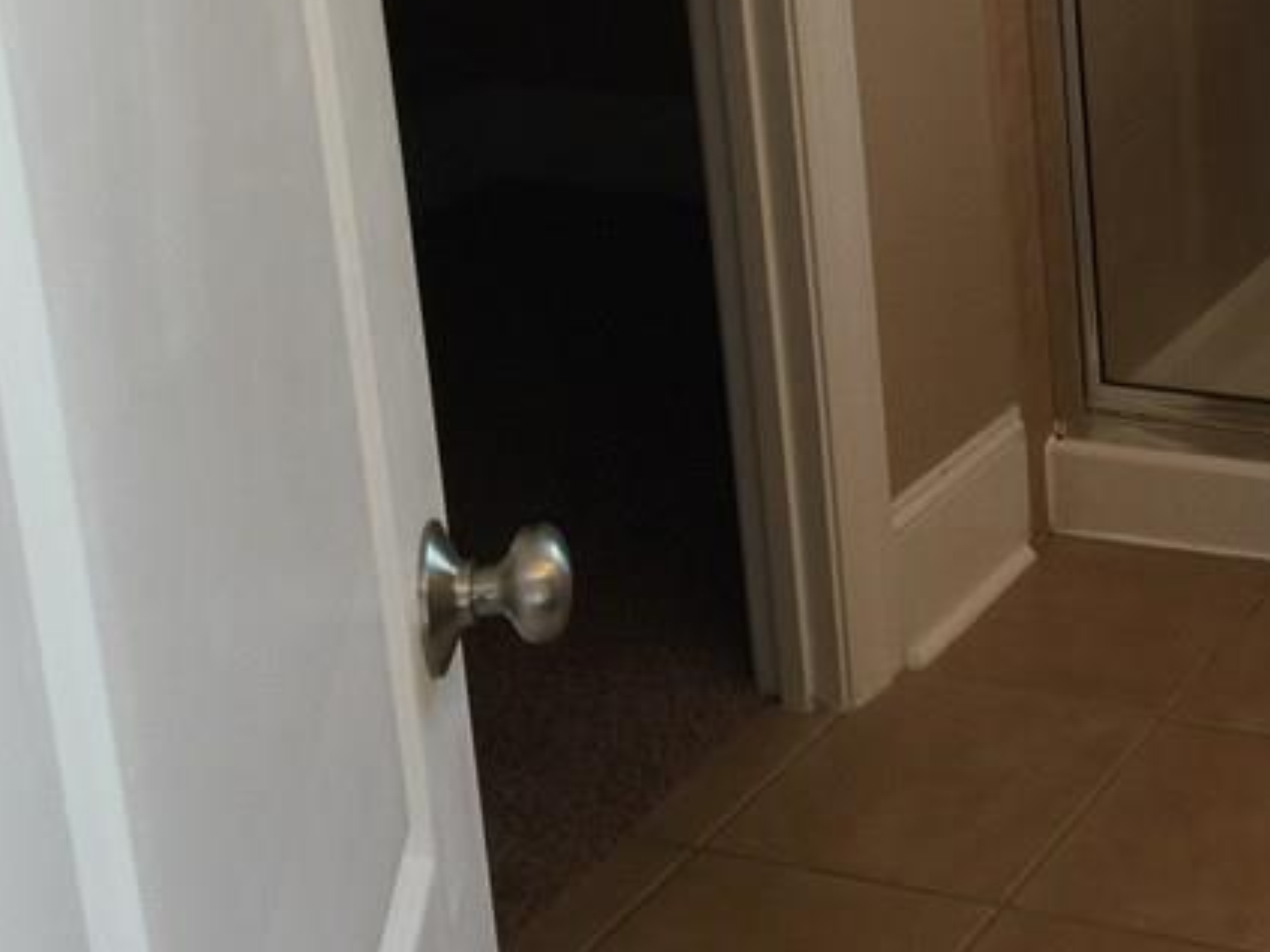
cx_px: 1480
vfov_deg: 20.1
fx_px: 2568
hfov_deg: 25.3
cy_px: -96
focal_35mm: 70
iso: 32
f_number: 2.2
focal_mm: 4.15
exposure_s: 1/30
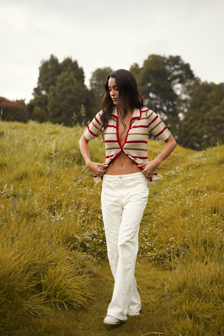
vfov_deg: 29.8
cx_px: 112
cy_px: 168
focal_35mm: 68
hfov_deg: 20.1
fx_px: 632
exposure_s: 1/250
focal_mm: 67.7
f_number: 2.8
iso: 160
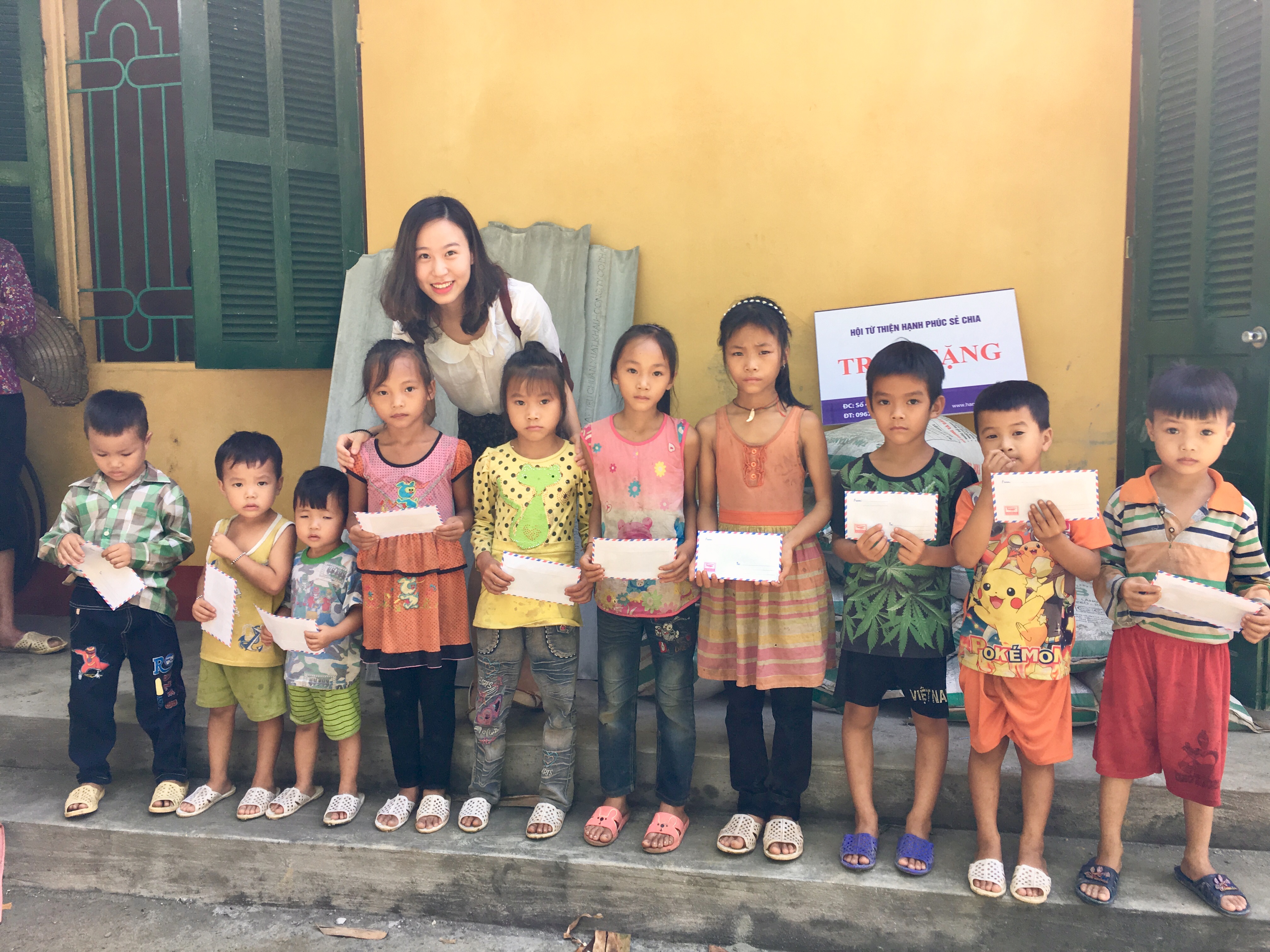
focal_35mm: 29
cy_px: 476
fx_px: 1064
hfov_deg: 61.7
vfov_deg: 48.2
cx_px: 635
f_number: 2.2
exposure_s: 1/100
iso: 25
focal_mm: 4.15
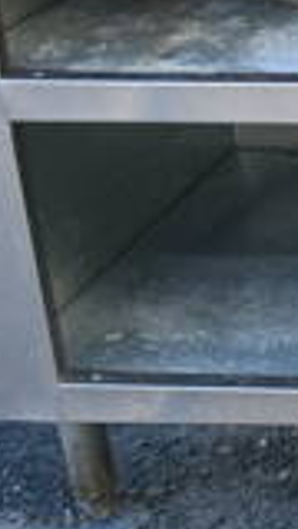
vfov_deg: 19.7
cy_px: 159
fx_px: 1517
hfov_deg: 9.4
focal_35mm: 108
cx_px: 824
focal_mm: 18
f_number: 4
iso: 100
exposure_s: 1/60
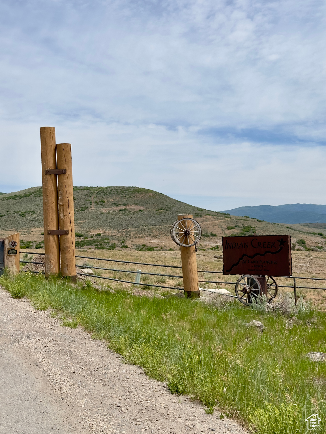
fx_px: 603
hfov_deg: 30.3
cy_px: 217
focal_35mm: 48
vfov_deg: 39.7
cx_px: 163
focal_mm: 6.86
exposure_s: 1/7092
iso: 64
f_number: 1.78
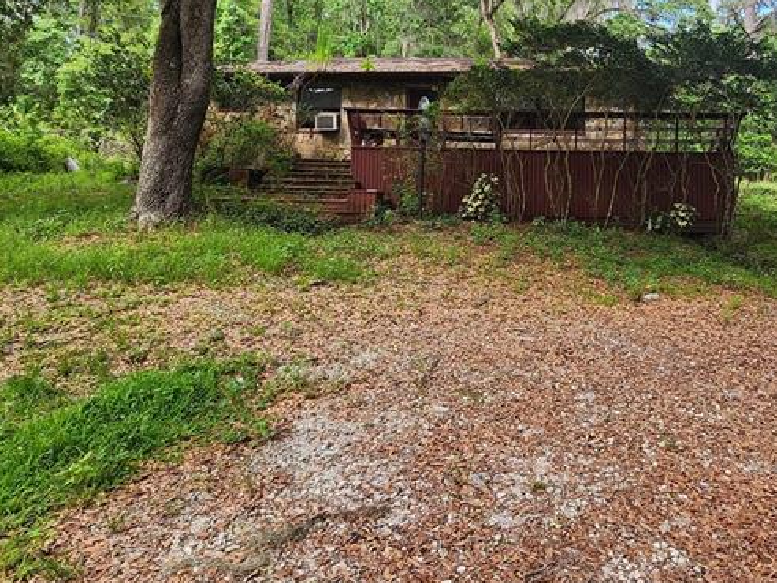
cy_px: 120
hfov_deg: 64.2
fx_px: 606
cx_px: 493
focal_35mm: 27
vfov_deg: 48.6
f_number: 2.2
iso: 50
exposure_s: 1/164
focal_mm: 2.2
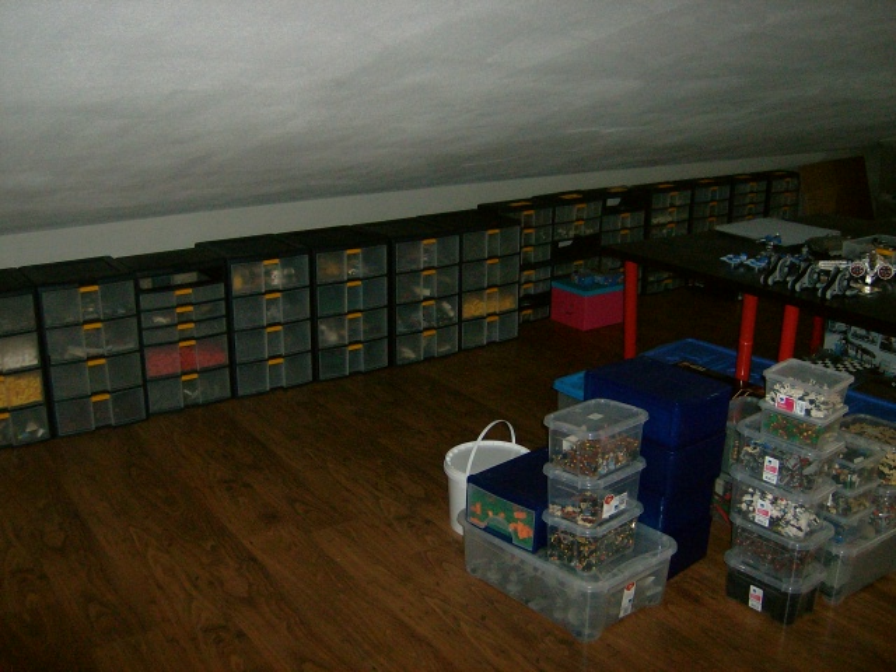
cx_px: 448
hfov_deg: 51.4
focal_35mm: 36
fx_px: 932
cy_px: 336
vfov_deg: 39.7
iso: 200
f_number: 2.8
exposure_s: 1/60
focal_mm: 6
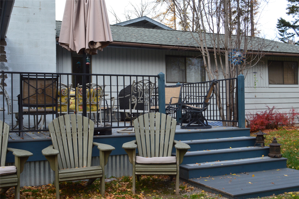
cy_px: 100
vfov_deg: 31.8
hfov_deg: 46.4
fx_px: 349
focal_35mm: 42
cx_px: 150
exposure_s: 1/100
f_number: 9
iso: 400
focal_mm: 28
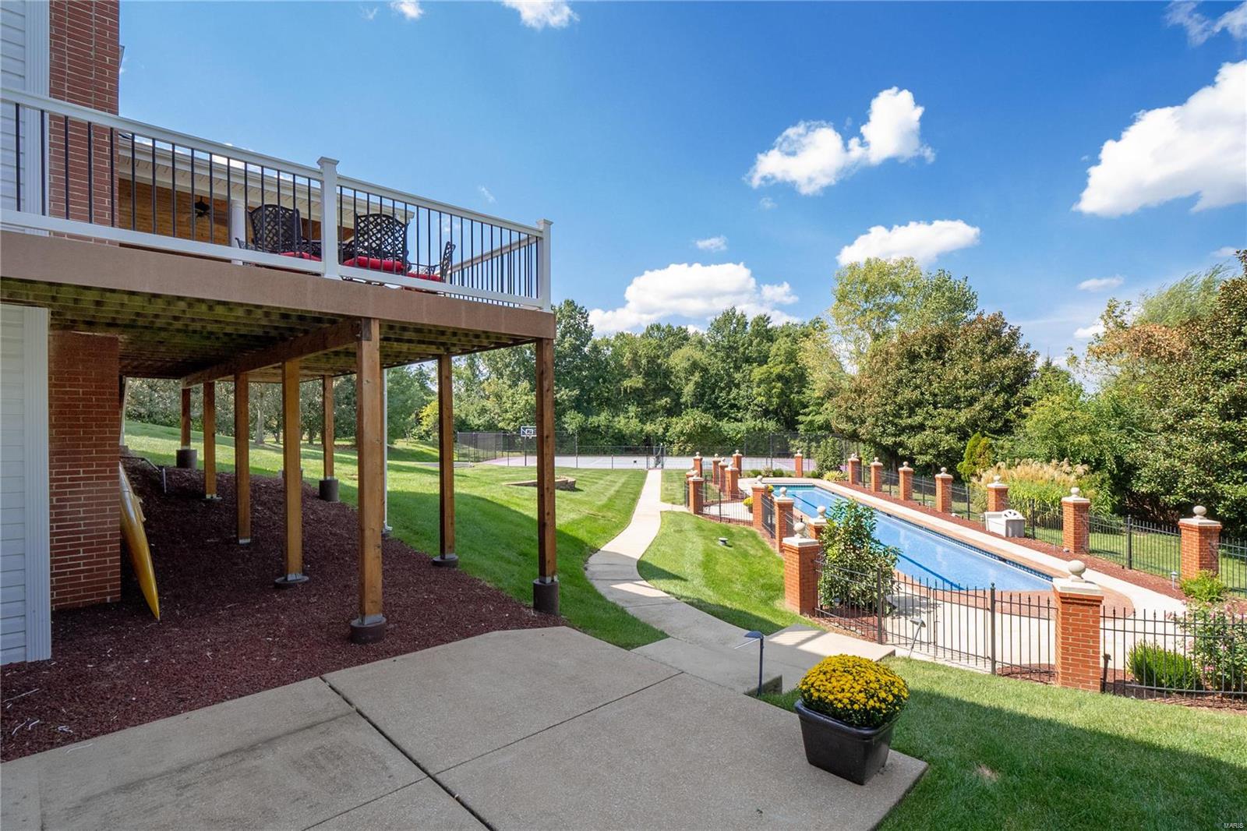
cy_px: 416
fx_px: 554
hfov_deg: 96.7
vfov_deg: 73.7
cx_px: 624
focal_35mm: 16
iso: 400
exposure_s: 1/320
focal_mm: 8
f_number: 8
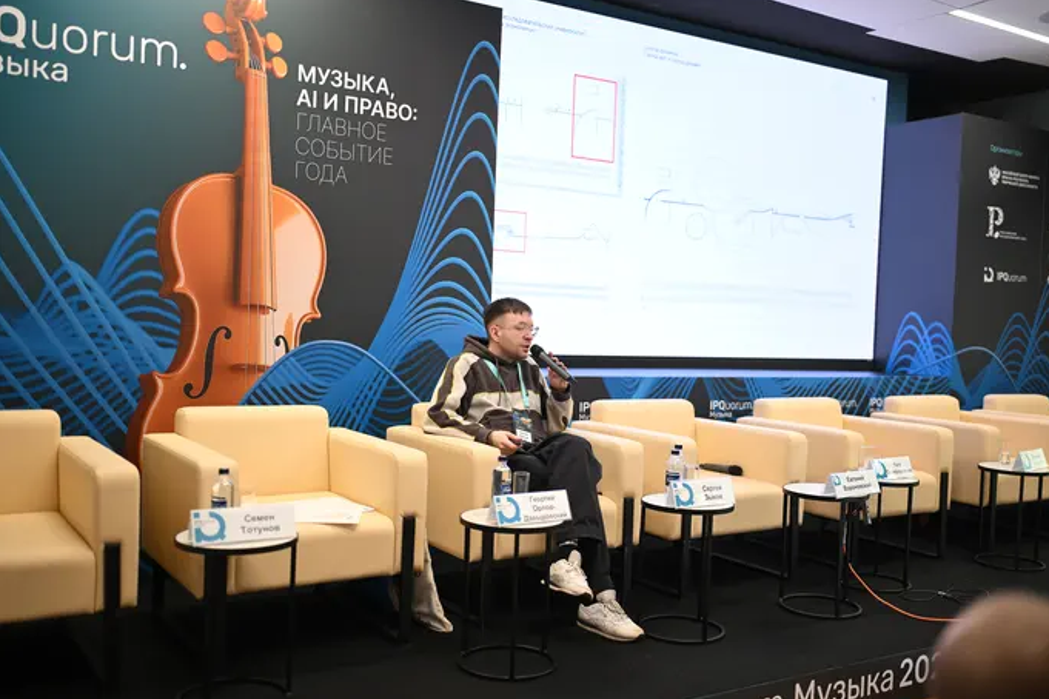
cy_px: 352
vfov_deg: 36.9
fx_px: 1049
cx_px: 538
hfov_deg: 53.1
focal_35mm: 36
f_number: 1.4
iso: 500
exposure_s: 1/250
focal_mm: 35
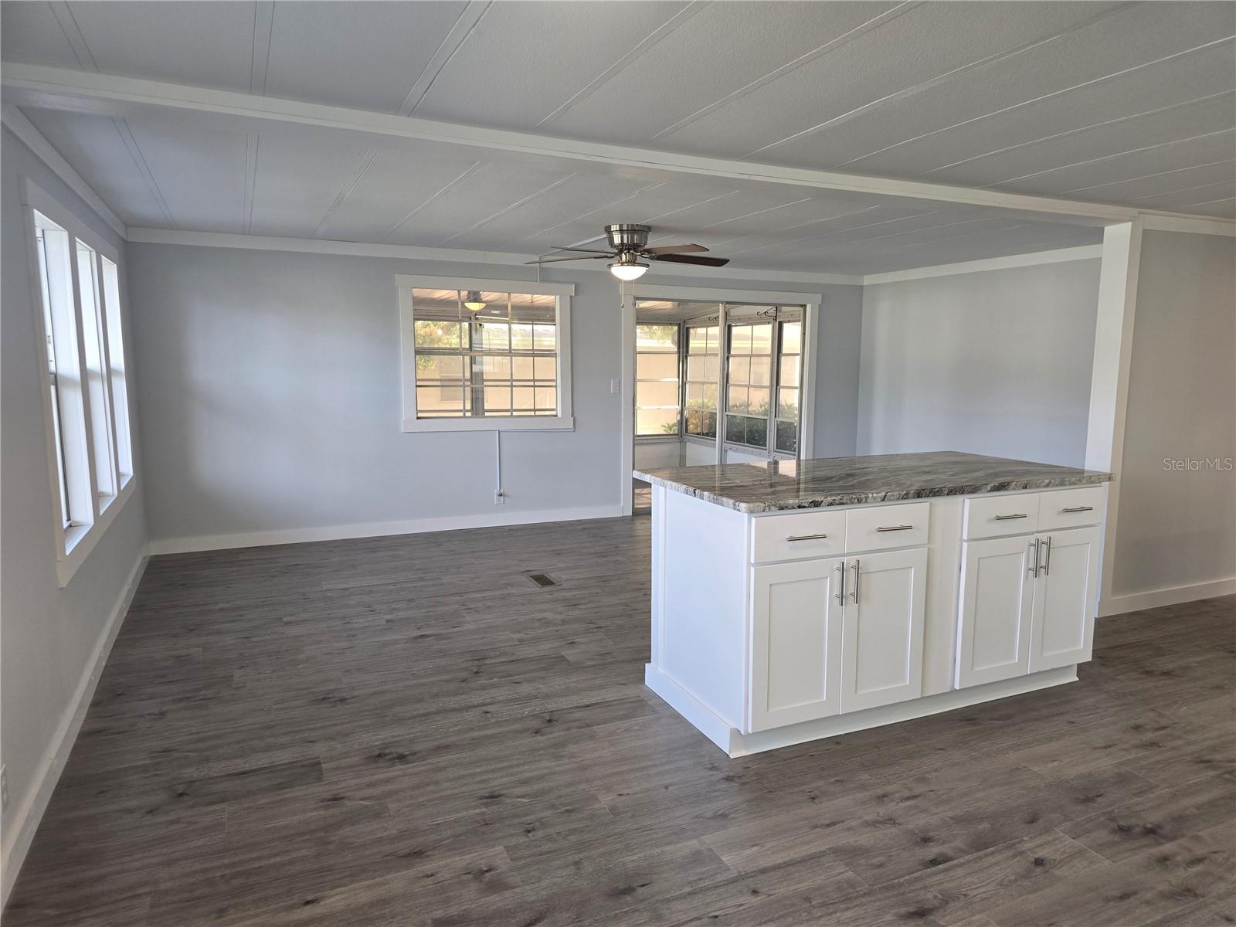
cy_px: 464
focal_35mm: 23
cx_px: 618
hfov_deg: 73.9
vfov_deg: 58.9
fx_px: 821
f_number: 1.7
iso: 125
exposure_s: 1/120
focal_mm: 6.3
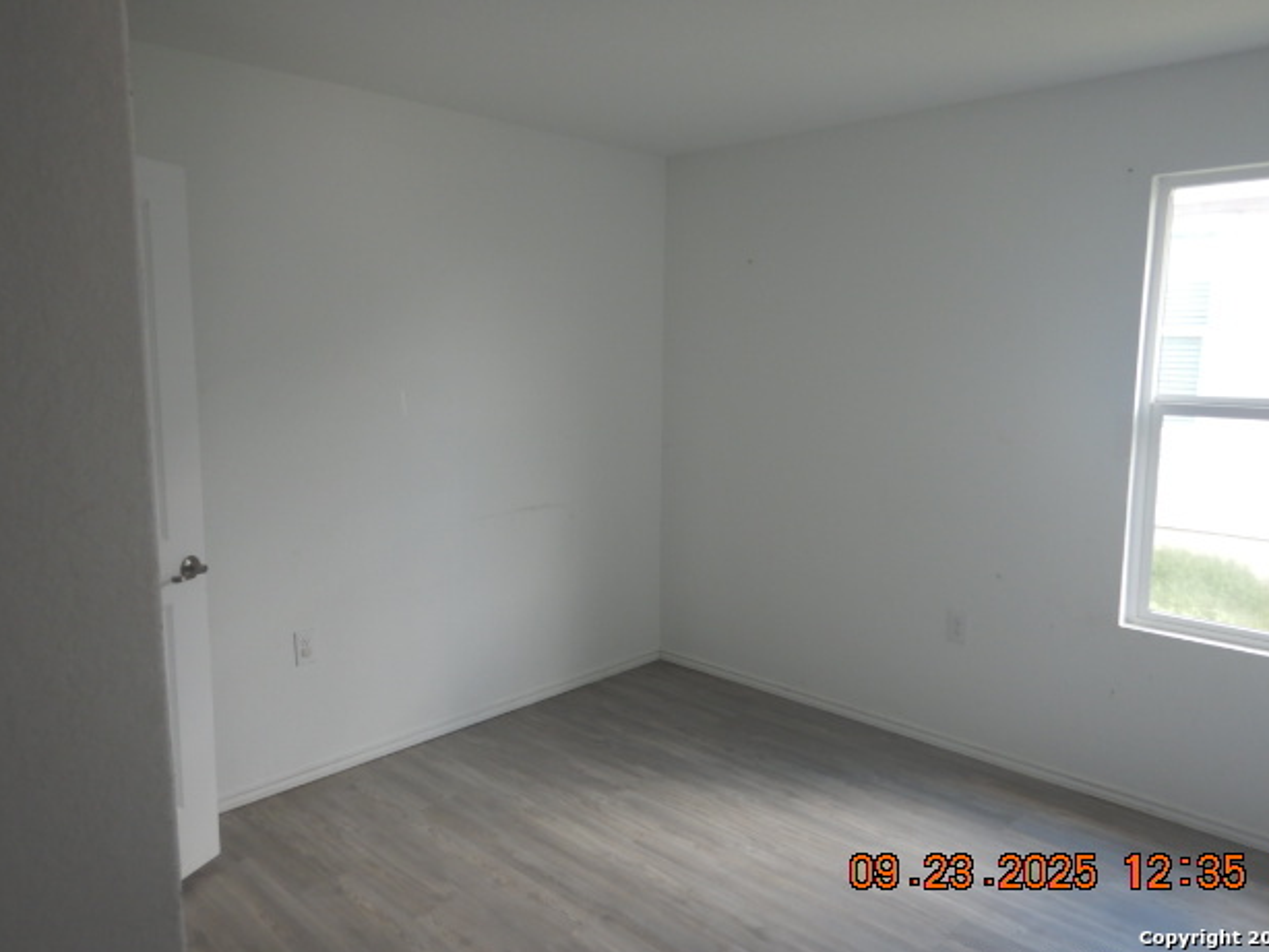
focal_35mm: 25
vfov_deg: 54.9
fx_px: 917
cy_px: 479
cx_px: 643
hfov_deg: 69.4
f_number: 2.8
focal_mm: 4.3
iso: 125
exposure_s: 1/50
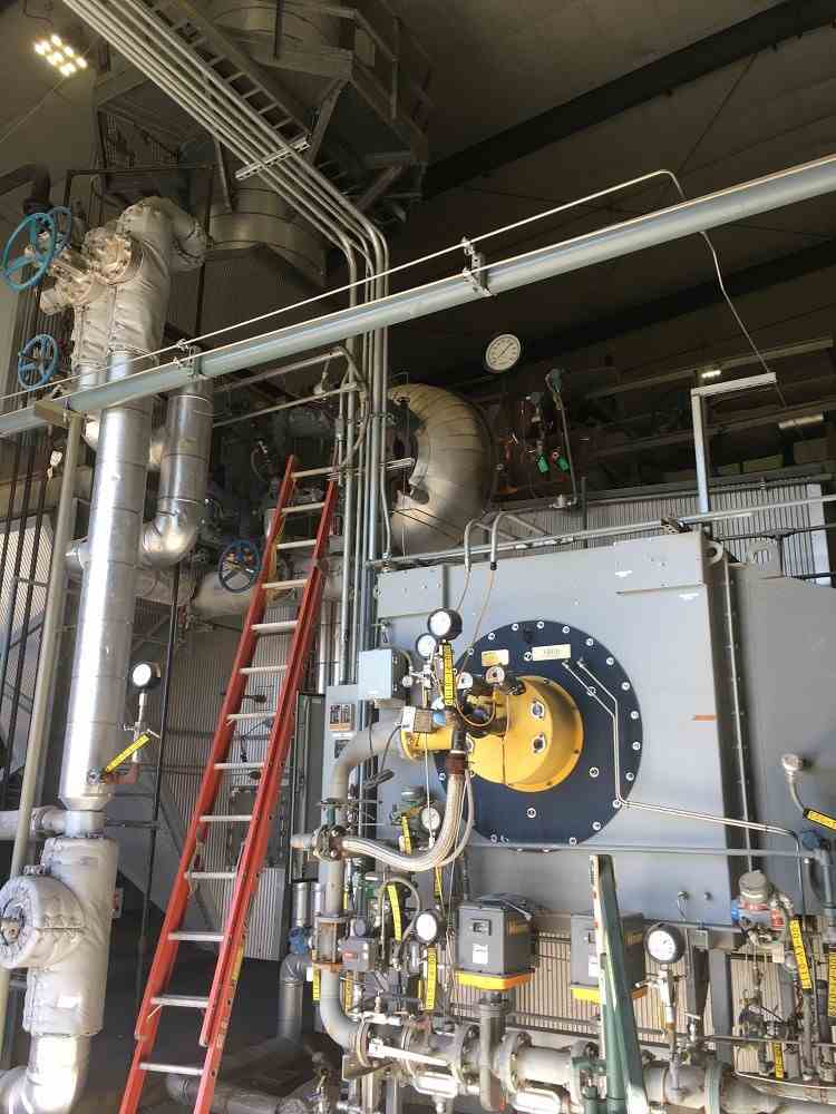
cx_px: 418
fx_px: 934
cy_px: 557
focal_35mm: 29
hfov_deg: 48.2
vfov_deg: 61.7
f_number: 2.2
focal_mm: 4.15
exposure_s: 1/120
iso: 32
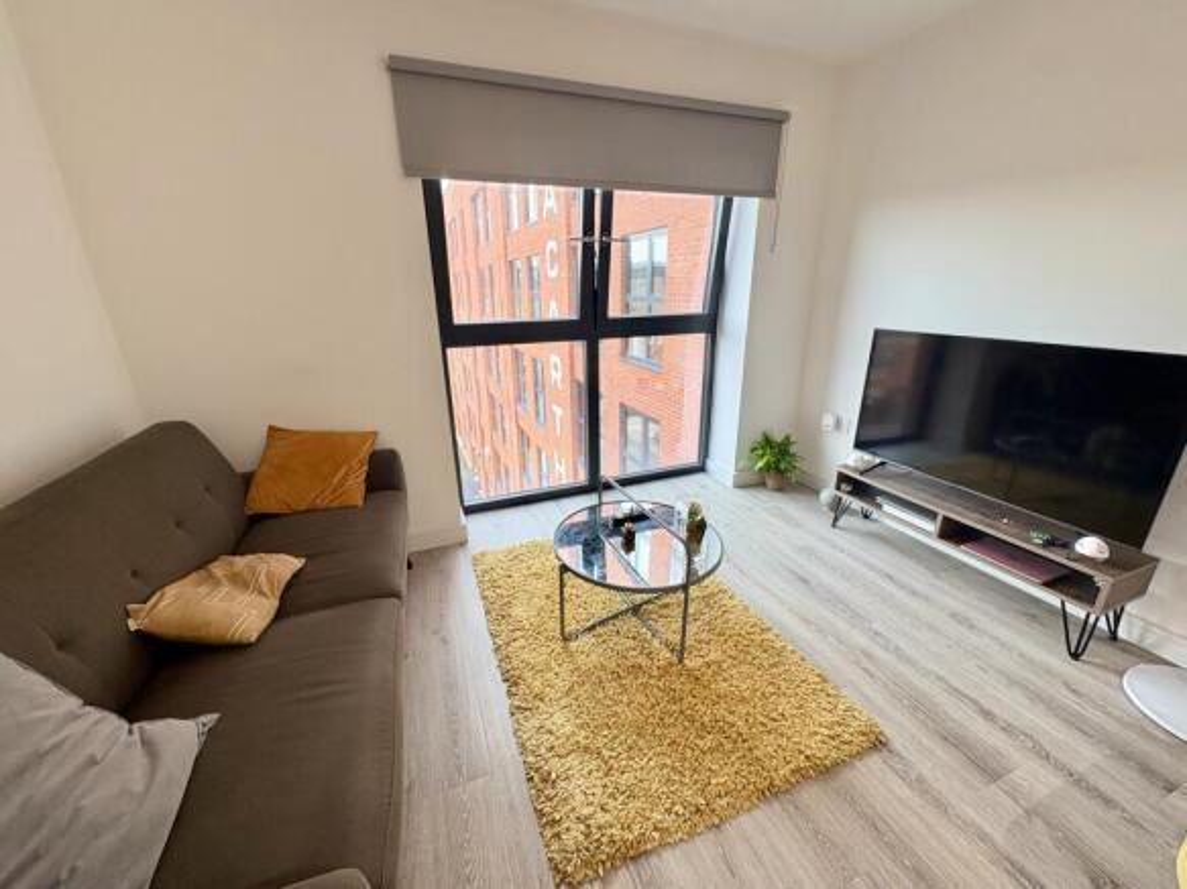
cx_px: 594
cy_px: 444
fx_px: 480
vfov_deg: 85.7
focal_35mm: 14
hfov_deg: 102.1
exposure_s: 1/50
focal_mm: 2.22
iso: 320
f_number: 2.2
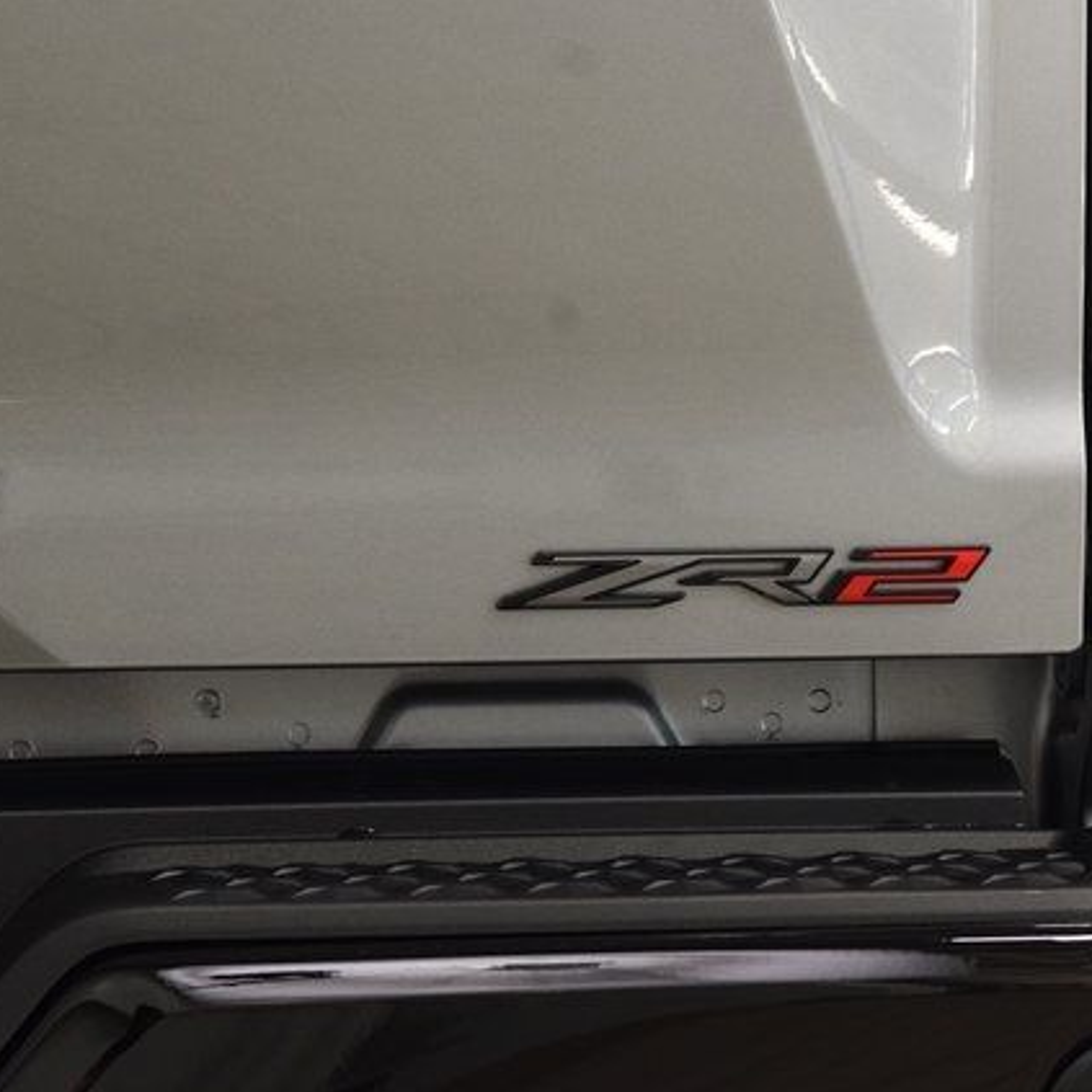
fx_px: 4818
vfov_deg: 12.9
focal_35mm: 135
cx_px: 767
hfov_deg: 12.9
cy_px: 549
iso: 1600
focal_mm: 70
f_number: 7.1
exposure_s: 1/30
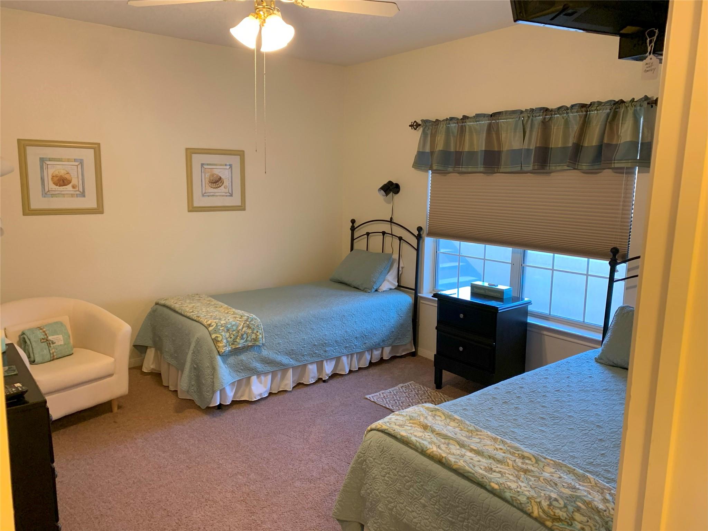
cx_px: 354
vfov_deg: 53.1
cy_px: 266
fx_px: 532
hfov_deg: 67.3
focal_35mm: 26
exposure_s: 1/60
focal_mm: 4.25
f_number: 1.8
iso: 160
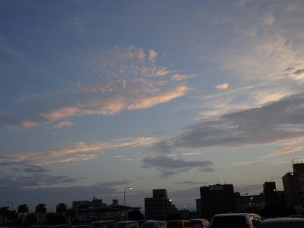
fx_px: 334
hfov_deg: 49.0
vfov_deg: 37.7
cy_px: 114
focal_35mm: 38
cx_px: 152
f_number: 4
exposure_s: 1/80
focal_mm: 6.56
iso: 80
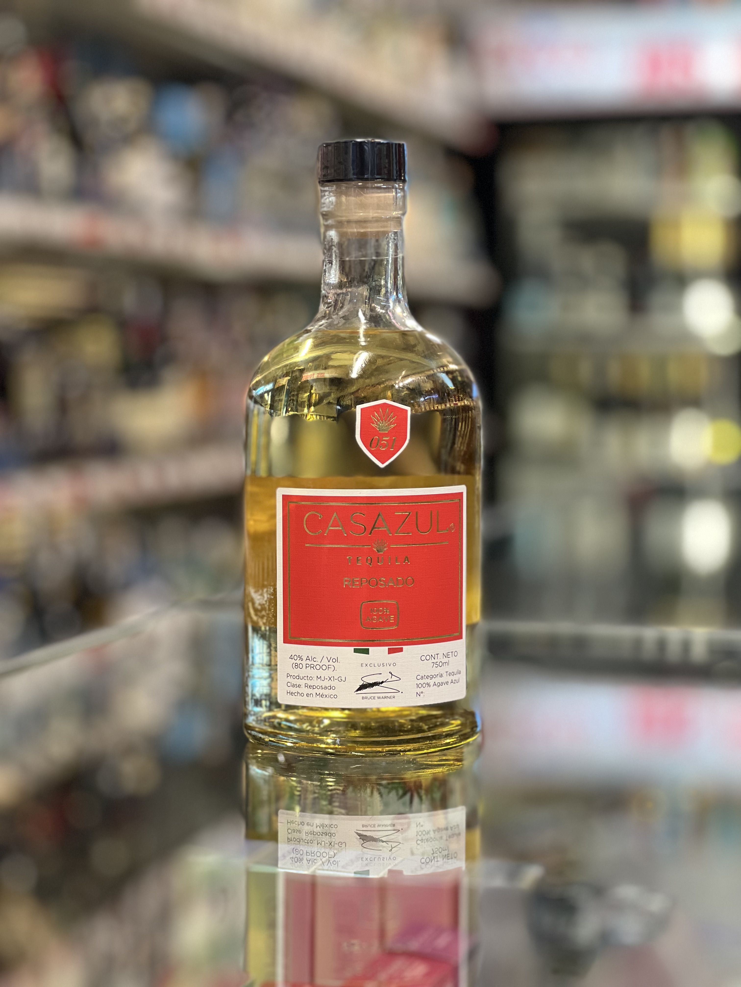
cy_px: 494
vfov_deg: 25.3
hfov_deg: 19.1
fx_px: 2198
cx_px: 370
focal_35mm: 77
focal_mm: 9
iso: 200
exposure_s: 1/40
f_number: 2.8
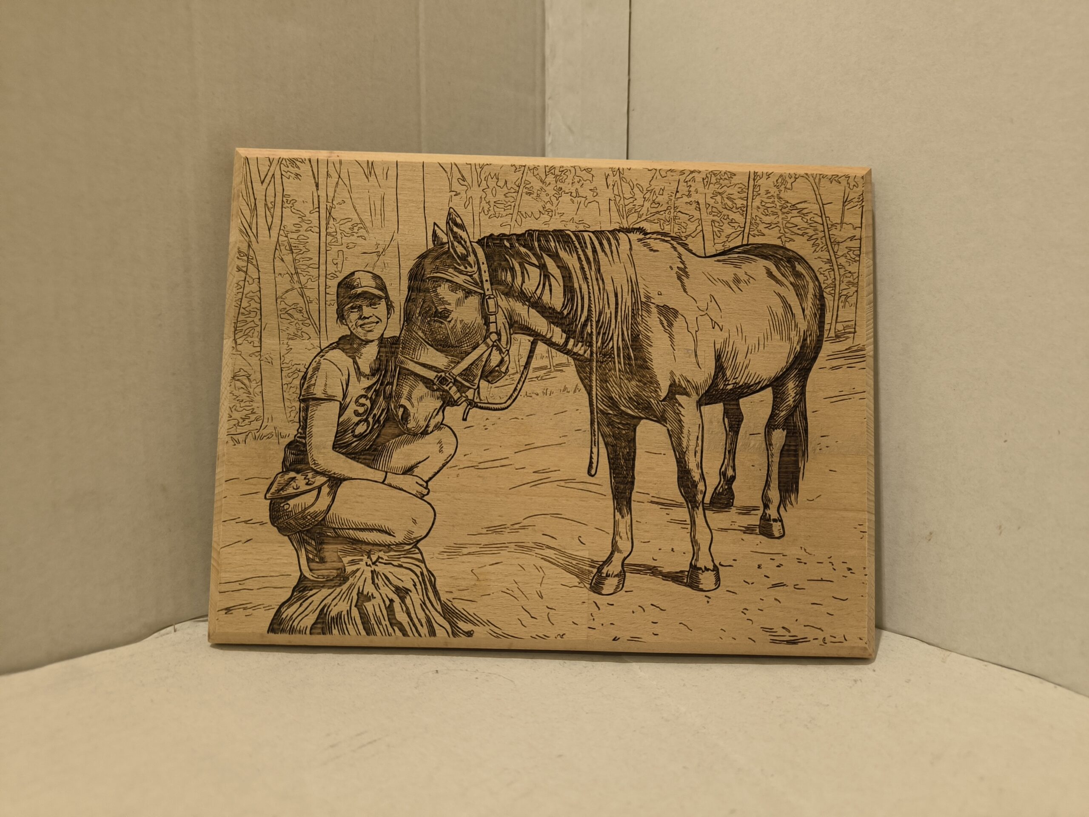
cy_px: 408
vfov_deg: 56.8
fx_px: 755
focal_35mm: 24
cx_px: 544
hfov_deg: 71.6
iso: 640
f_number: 1.9
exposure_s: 1/25
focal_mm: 6.92
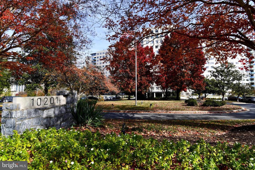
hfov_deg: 90.0
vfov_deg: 67.4
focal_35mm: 18
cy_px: 85
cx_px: 128
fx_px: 127
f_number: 8
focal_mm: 12
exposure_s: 1/250
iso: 110
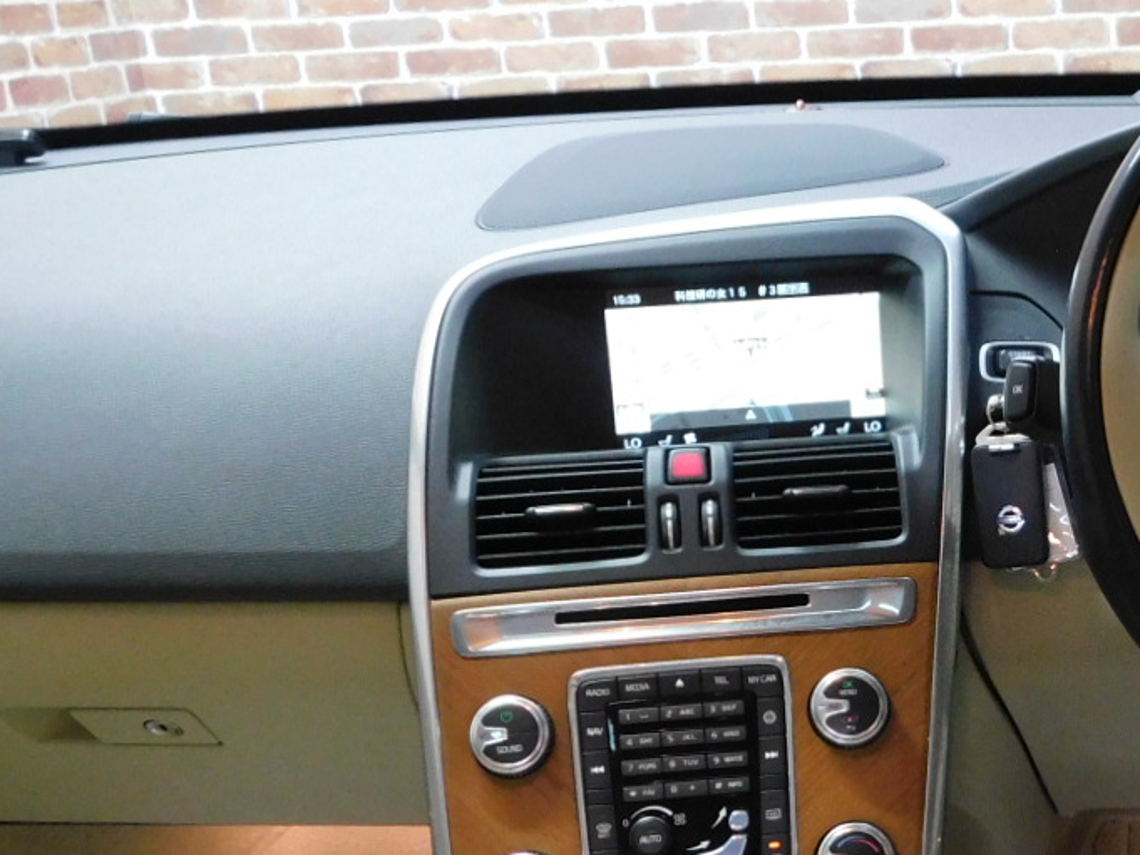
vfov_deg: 26.8
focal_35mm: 54
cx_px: 1026
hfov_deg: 33.6
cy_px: 594
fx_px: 1779
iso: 400
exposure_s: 1/15
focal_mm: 4
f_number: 3
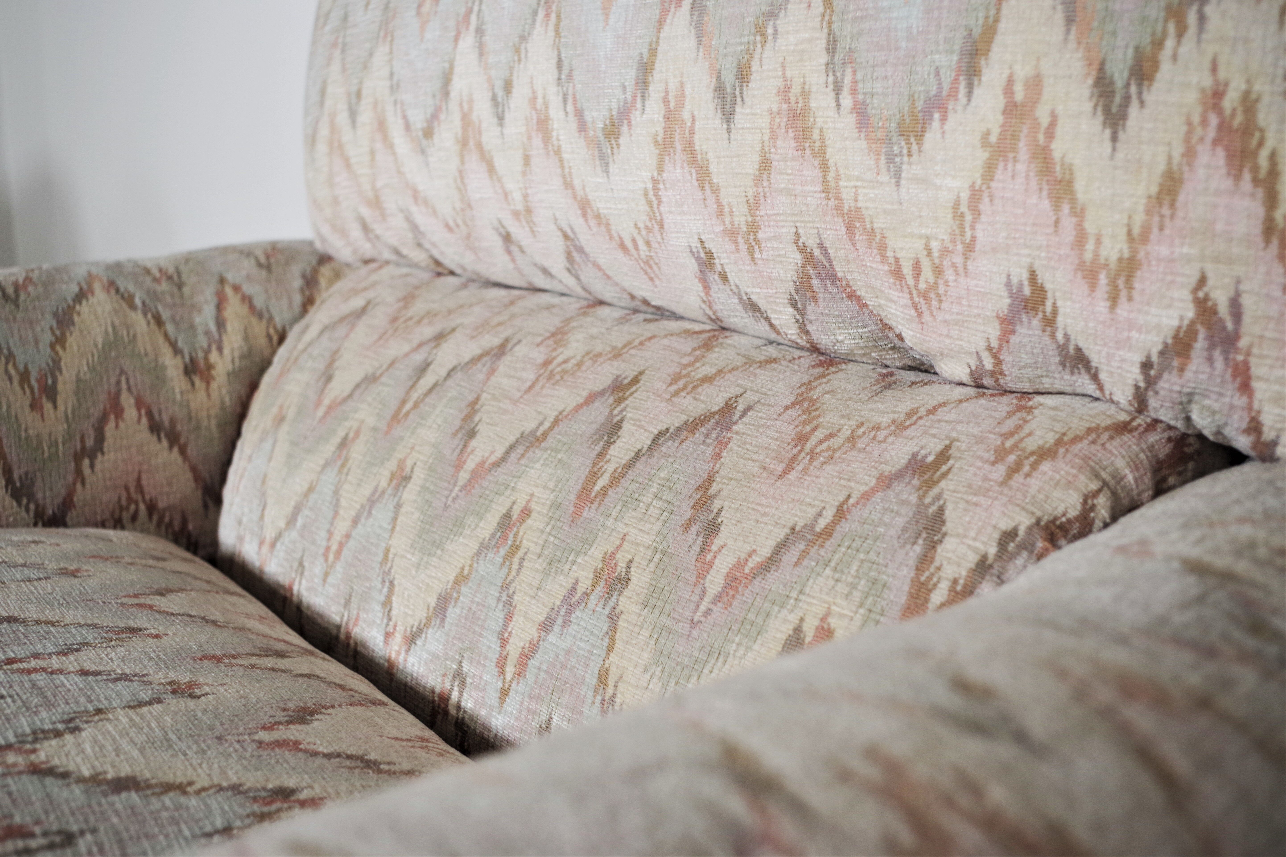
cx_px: 643
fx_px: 1286
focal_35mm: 36
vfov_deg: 36.9
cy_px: 428
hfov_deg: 53.1
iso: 400
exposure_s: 1/60
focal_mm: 24.38
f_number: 4
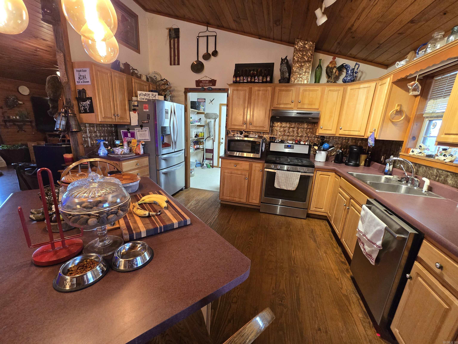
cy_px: 172
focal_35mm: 13
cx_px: 229
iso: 500
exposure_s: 1/60
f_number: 2.2
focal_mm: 2.2
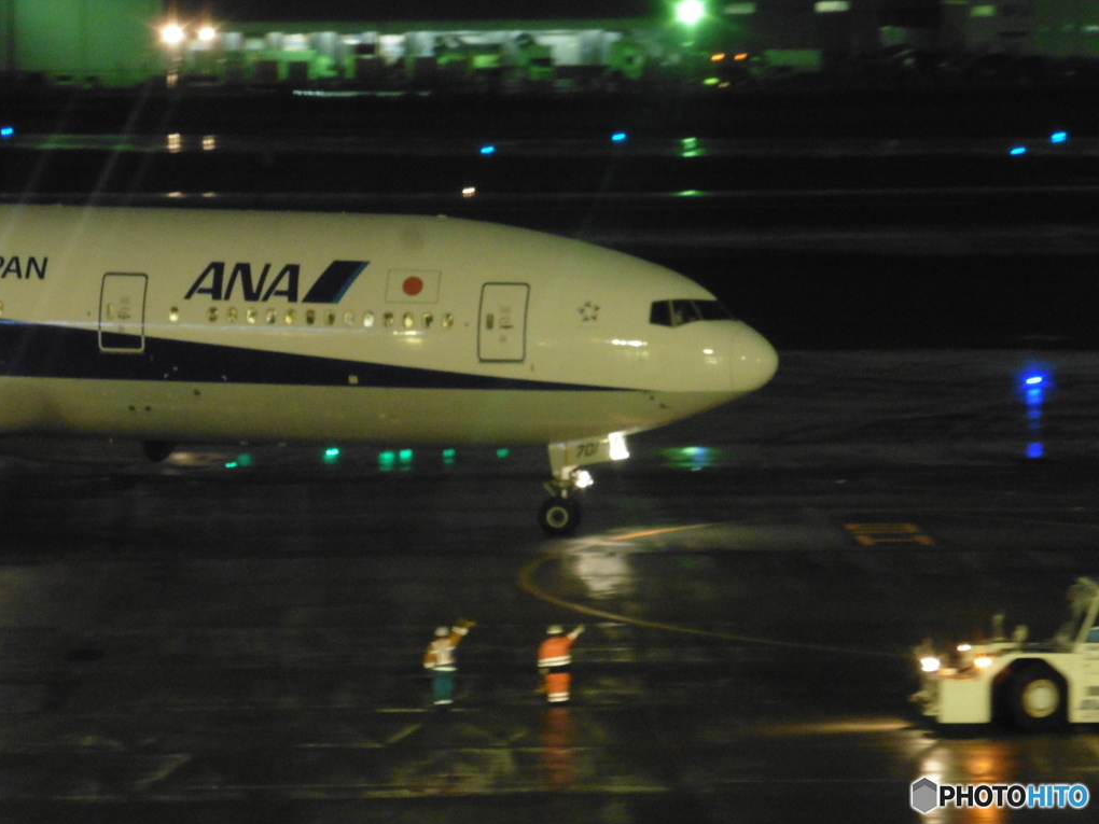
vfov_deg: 6.4
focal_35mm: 232
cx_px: 548
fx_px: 7366
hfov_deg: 8.5
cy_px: 413
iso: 1000
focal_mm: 41.3
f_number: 5.6
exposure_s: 1/4
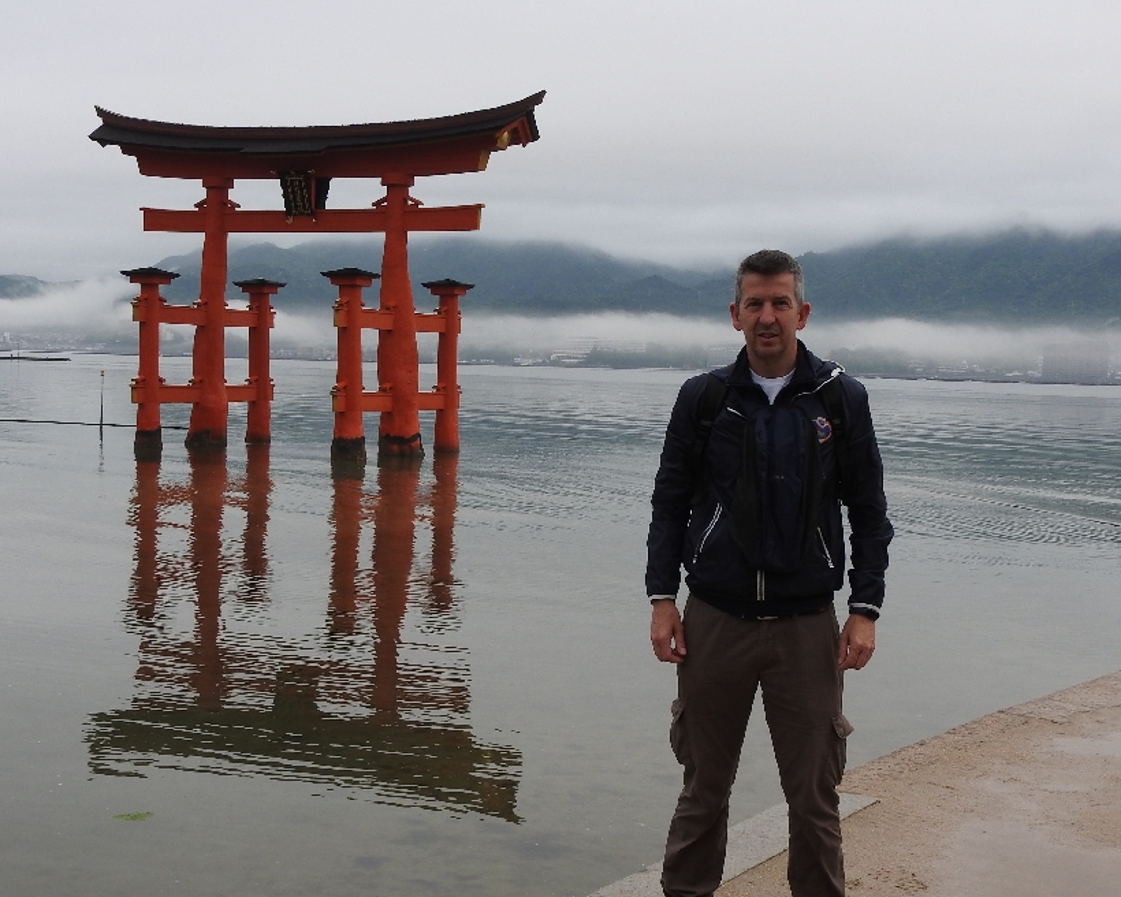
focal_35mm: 50
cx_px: 502
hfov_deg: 37.3
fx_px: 1659
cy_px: 492
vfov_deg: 30.2
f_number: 3.8
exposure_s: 1/80
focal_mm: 6.3
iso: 100
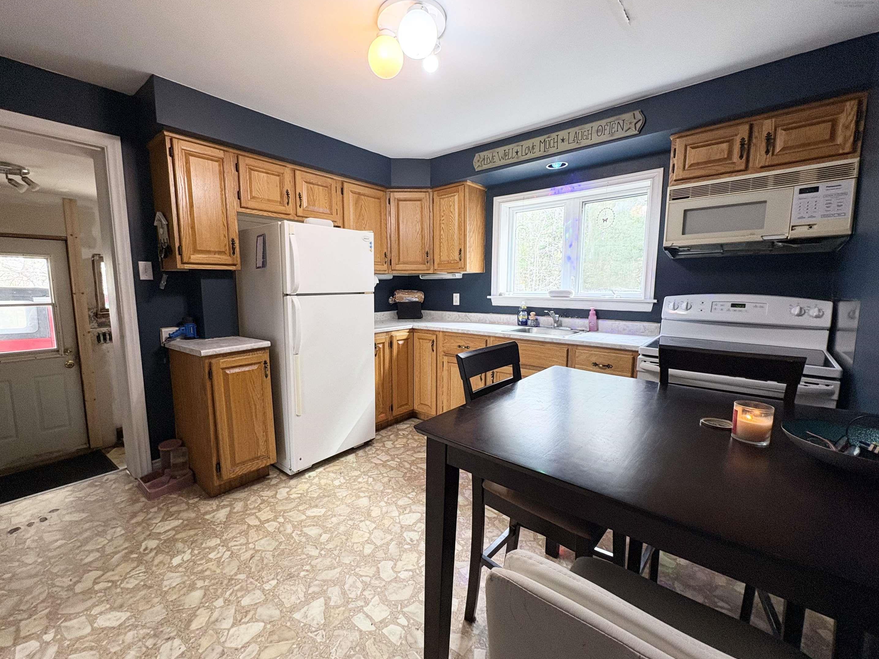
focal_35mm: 15
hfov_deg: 98.0
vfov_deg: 81.7
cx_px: 412
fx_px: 381
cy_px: 330
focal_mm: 2.22
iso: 200
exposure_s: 1/60
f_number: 2.2
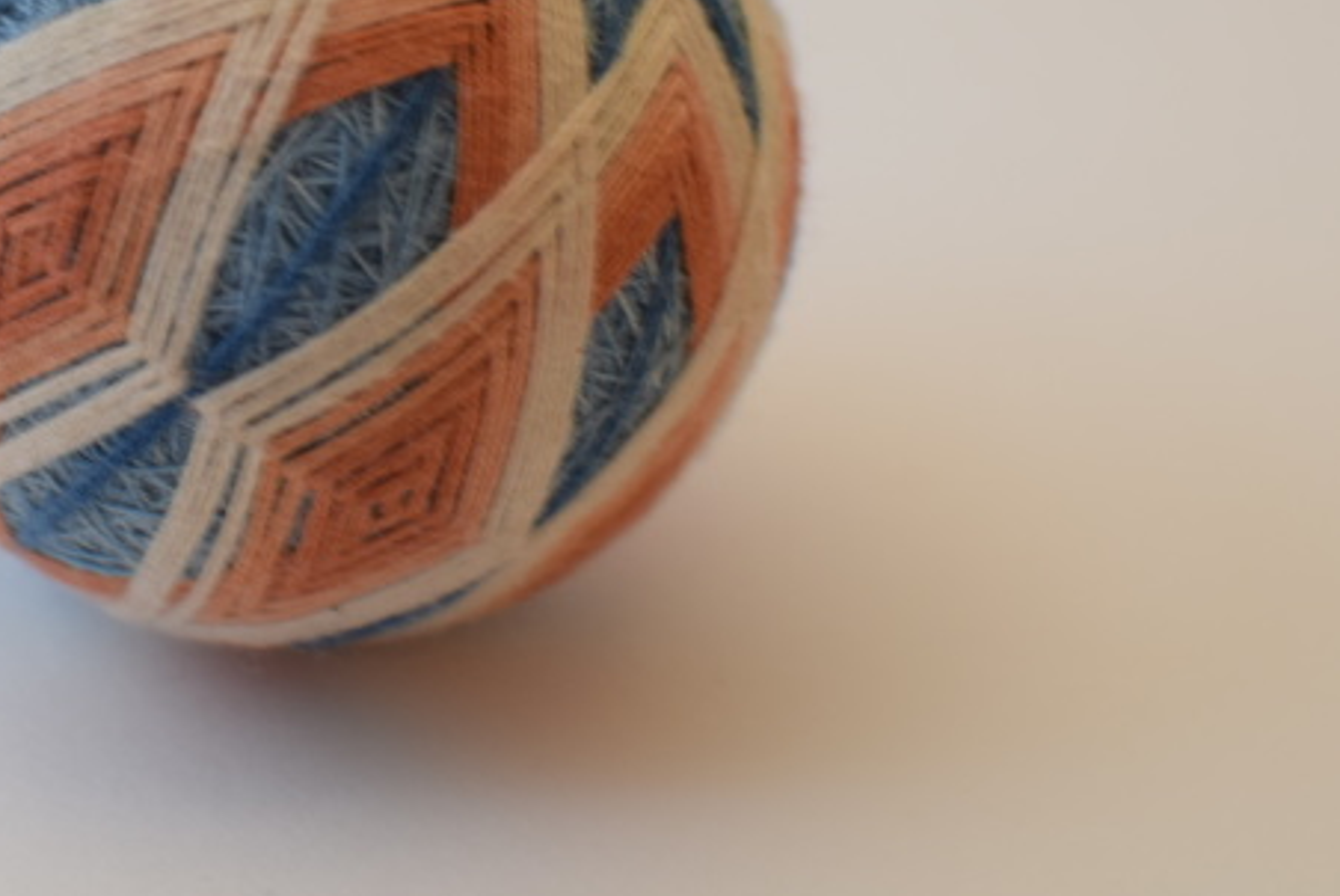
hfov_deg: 21.7
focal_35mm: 93
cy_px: 142
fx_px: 3459
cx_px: 338
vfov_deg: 14.6
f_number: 5.6
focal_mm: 35
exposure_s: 1/4
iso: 250
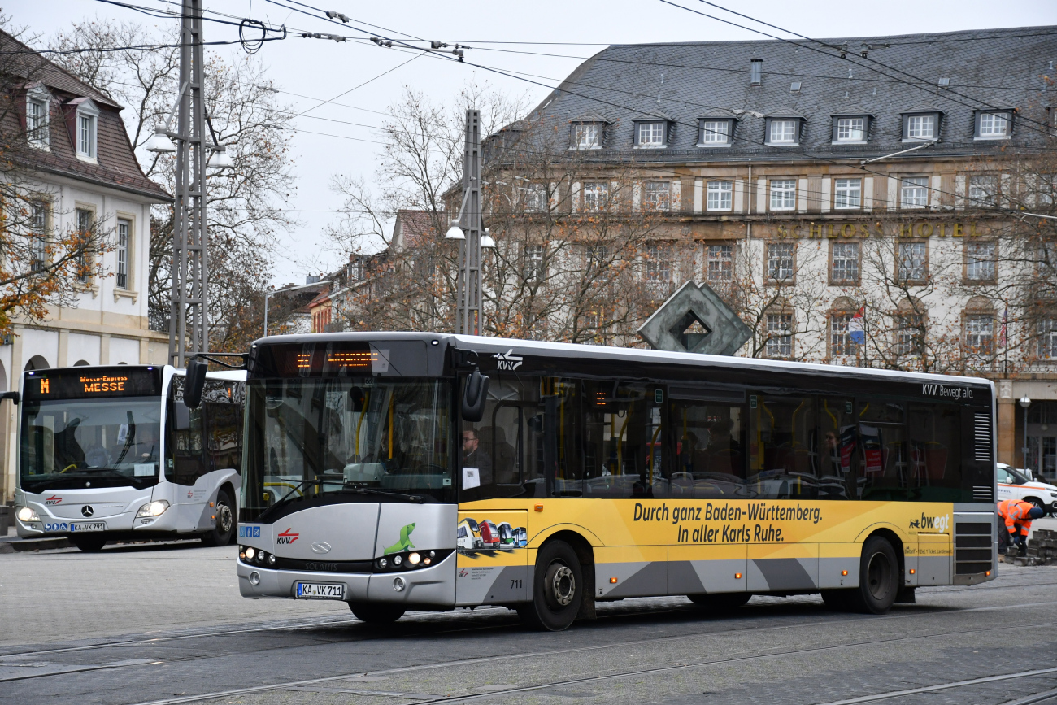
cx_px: 528
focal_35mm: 90
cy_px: 352
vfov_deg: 15.2
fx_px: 2643
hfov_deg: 22.6
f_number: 5
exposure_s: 1/1000
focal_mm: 60
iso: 1250
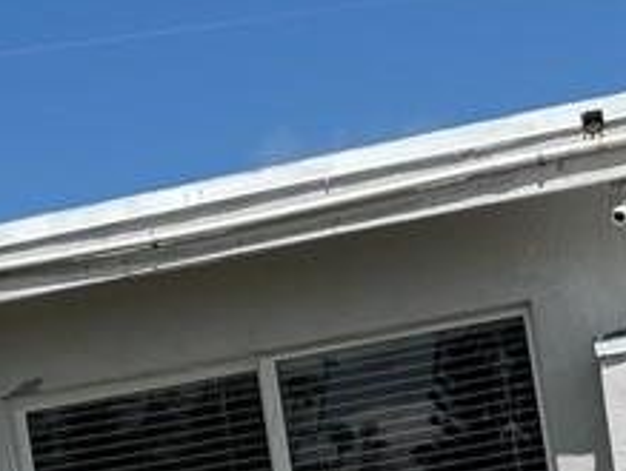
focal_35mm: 175
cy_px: 674
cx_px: -552
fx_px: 3170
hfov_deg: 10.5
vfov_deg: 8.4
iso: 80
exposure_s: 1/7937
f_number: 1.78
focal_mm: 6.76
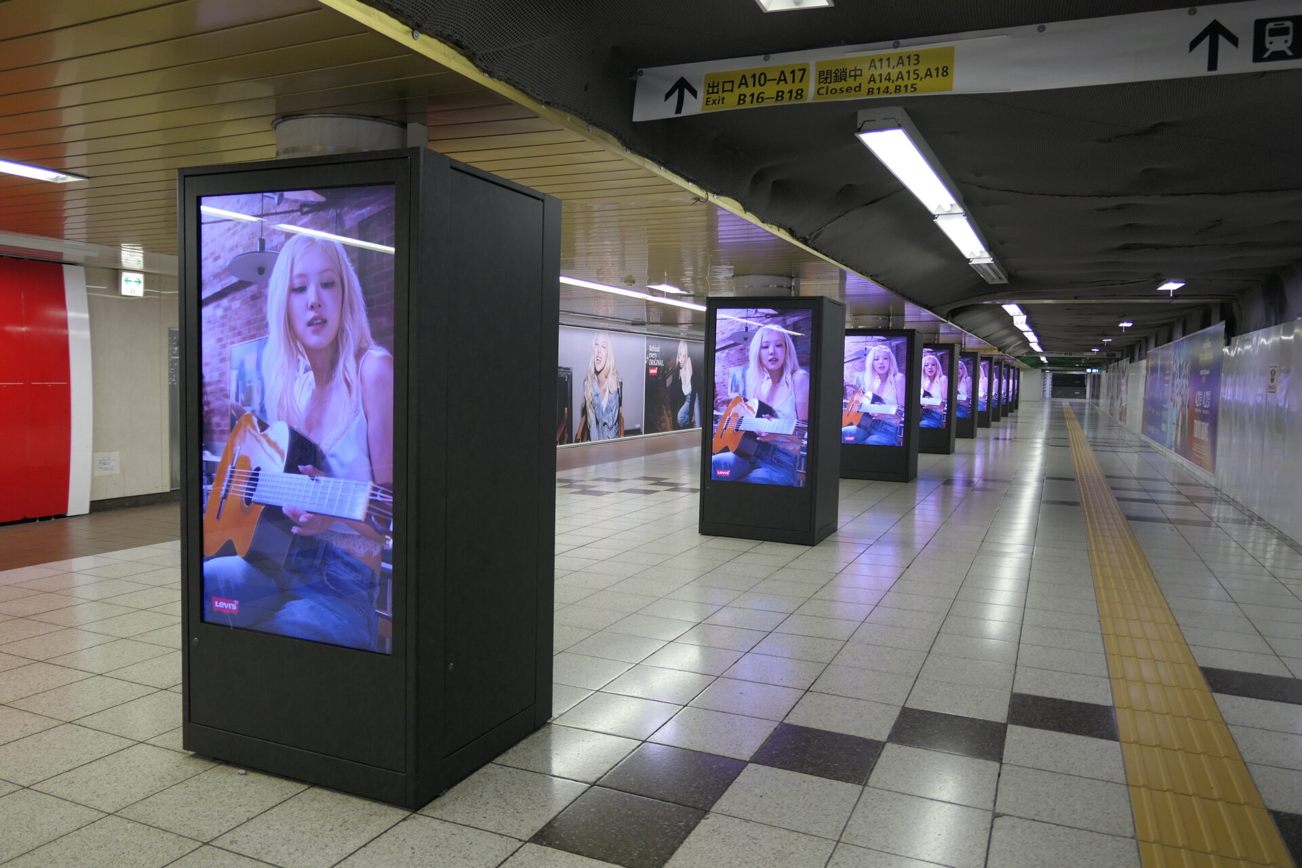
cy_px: 434
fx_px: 868
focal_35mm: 24
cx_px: 651
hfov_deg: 73.7
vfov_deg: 53.1
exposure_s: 1/125
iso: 125
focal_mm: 8.8
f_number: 1.4
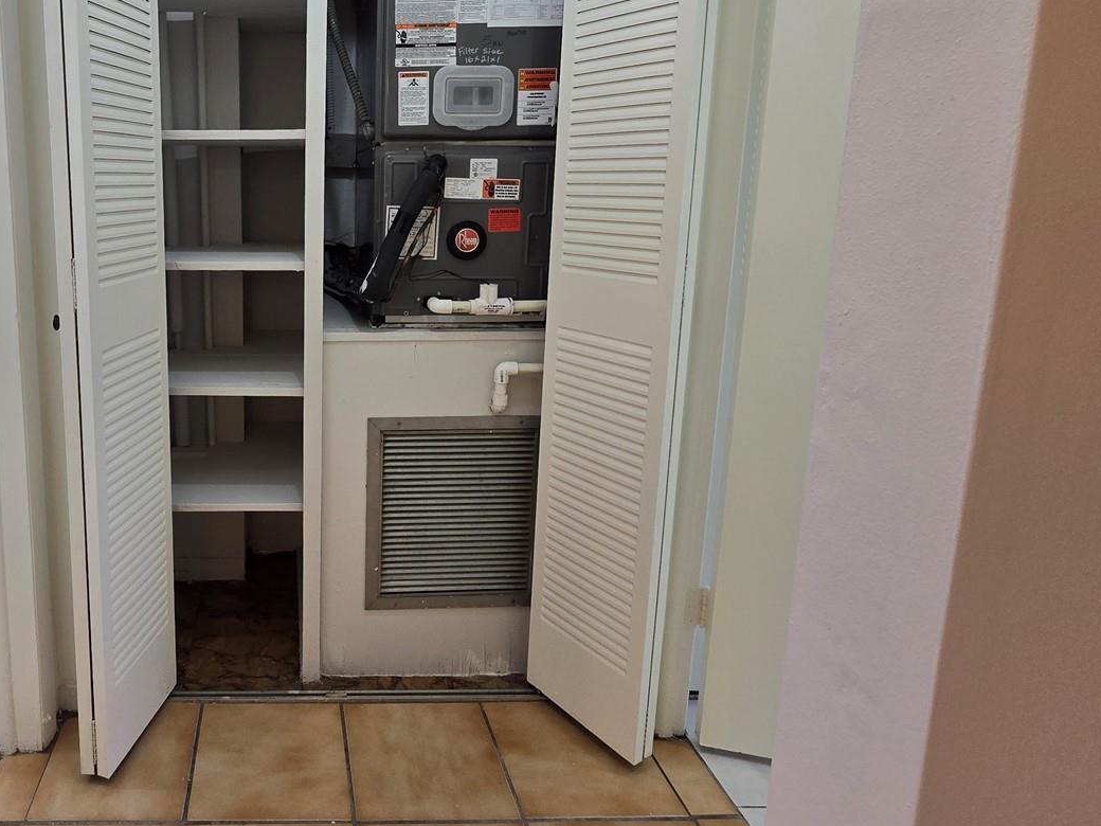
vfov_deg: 64.3
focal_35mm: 20
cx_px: 293
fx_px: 636
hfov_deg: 76.5
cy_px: 277
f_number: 2.2
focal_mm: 2.2
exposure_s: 1/120
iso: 64
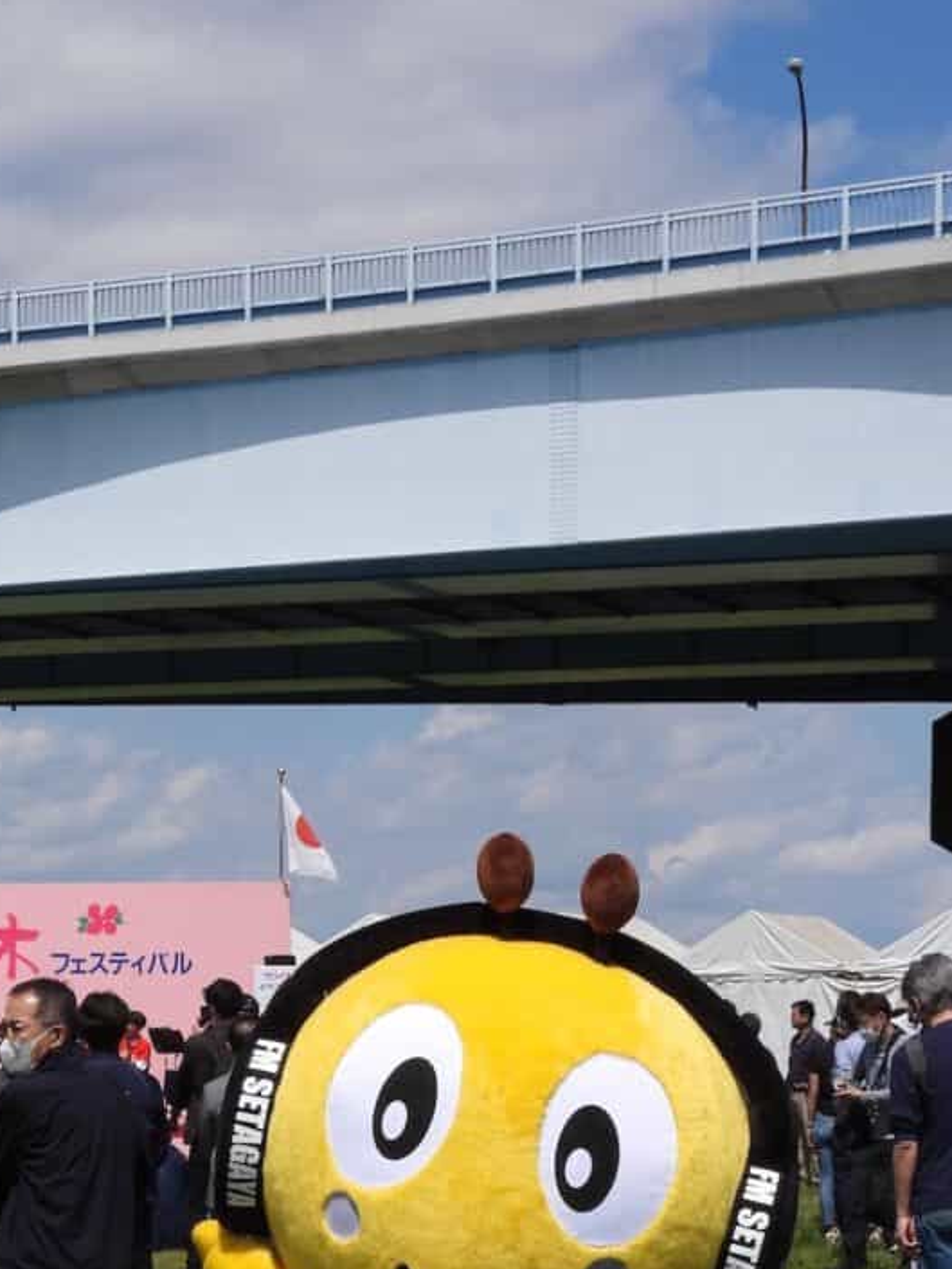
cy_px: 1312
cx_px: 381
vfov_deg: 19.0
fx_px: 3666
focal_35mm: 100
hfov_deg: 14.8
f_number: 4
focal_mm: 8.4
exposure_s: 1/1600
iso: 100
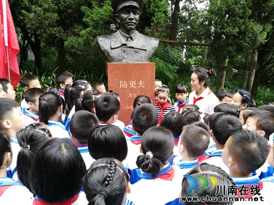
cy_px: 102
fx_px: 214
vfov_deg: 51.4
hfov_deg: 65.3
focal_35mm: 27
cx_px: 137
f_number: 1.8
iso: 400
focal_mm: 3.95
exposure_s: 1/50
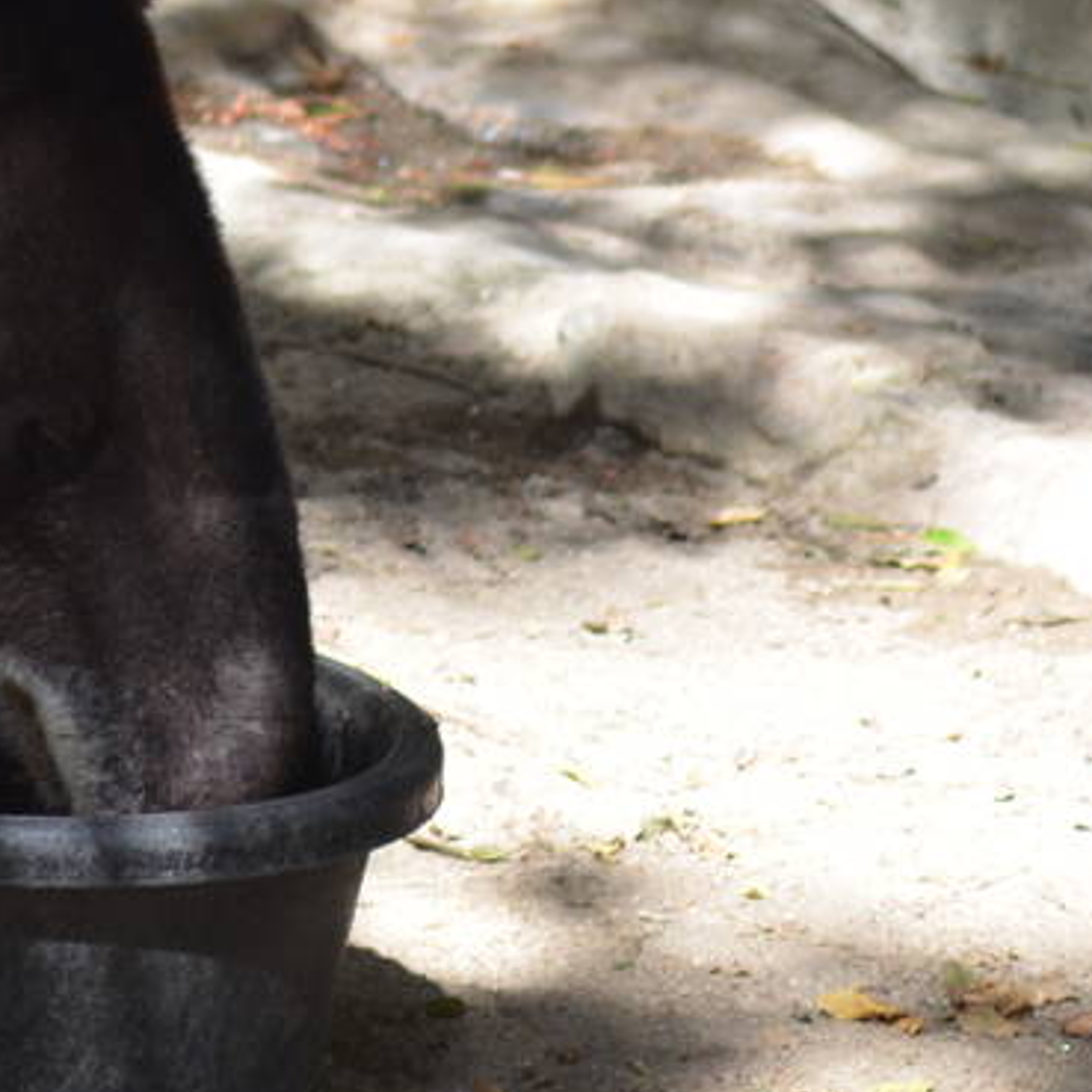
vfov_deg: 3.2
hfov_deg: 3.2
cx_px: -805
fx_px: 19308
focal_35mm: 541
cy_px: 77
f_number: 5
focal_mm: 98
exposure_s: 1/400
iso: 400
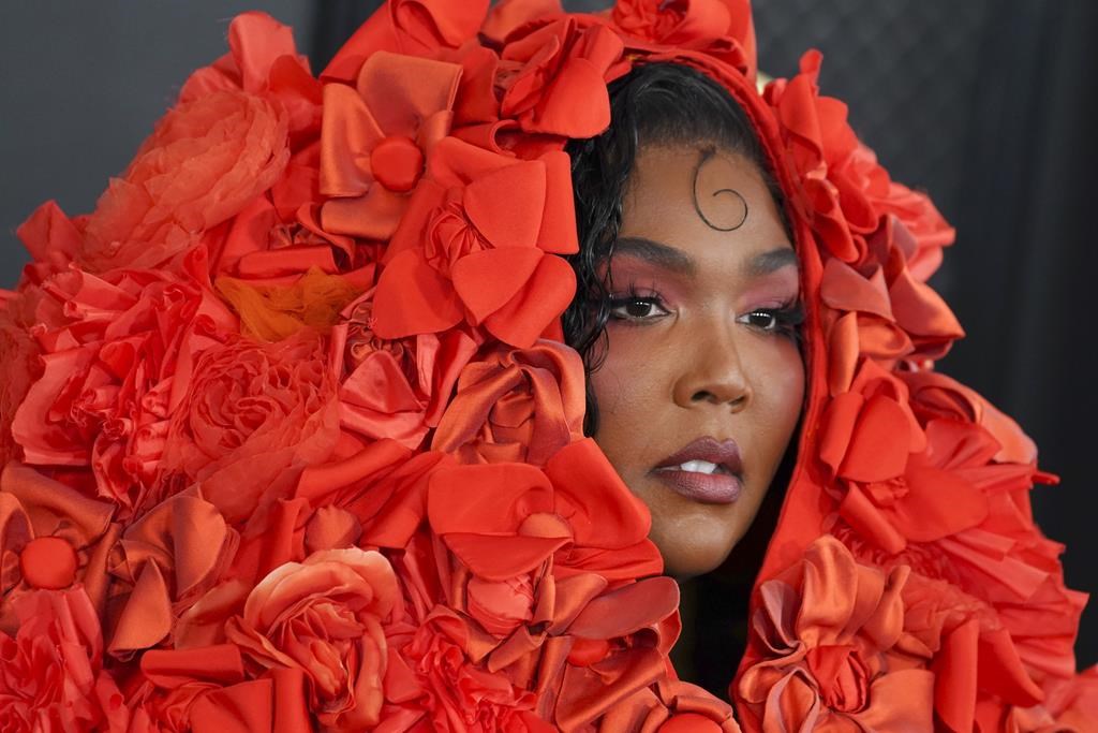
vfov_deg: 5.4
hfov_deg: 8.0
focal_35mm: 256
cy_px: 366
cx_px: 549
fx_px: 7809
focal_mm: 256
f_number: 5.6
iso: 2500
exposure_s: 1/320
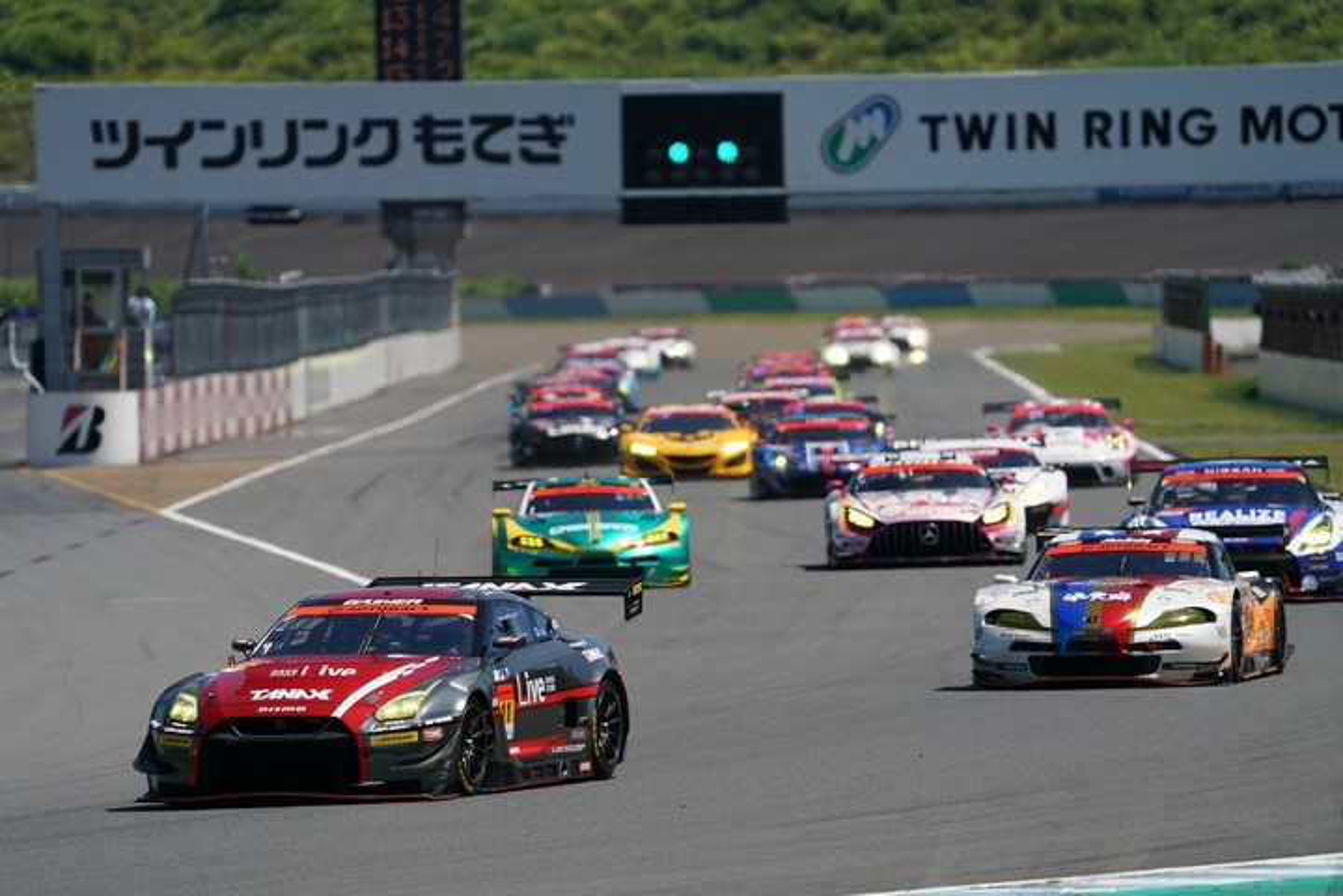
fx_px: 17420
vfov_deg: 2.9
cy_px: 448
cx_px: 672
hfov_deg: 4.4
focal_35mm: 467
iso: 200
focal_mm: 467
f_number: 6.3
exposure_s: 1/1250
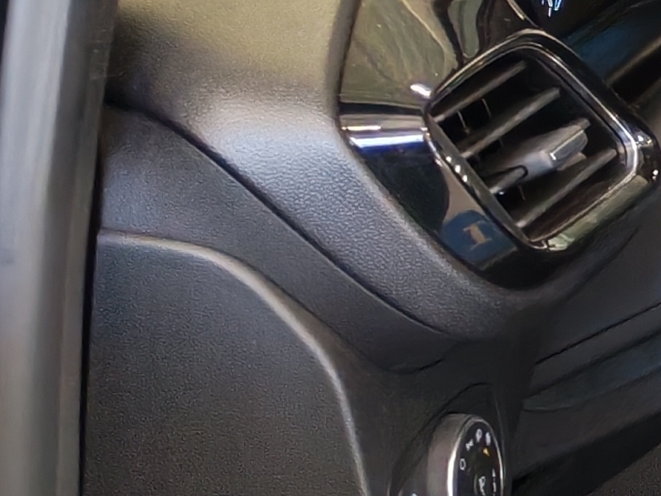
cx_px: 1585
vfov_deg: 9.0
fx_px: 3132
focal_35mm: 164
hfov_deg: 10.4
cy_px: 342
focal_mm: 6.12
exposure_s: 1/100
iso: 698
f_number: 1.9
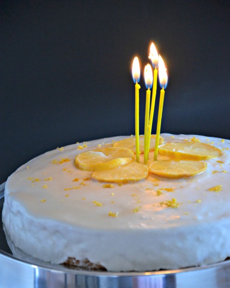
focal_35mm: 180
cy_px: 173
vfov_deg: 10.7
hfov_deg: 8.6
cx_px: 115
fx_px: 1528
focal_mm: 105
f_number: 5.6
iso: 1600
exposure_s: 1/60
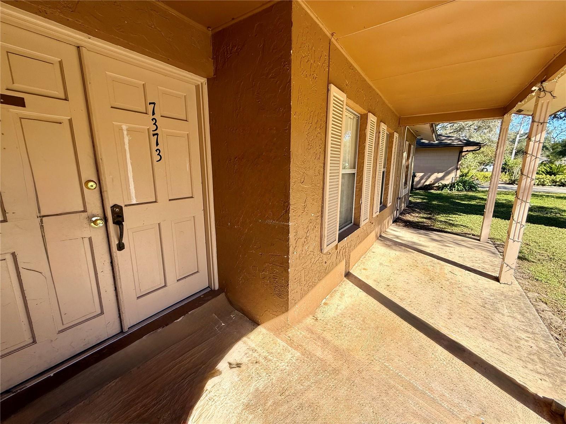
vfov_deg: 85.7
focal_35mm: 14
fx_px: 229
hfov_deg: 102.1
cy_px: 212
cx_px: 283
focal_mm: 2.22
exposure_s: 1/664
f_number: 2.2
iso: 50
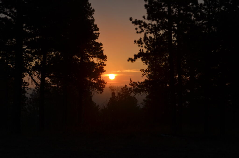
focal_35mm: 82
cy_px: 79
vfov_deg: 16.5
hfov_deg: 24.7
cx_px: 120
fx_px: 547
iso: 100
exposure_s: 1/320
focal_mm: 55
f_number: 9
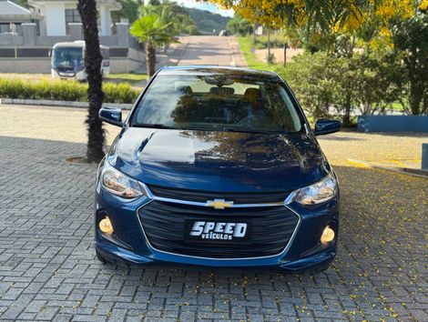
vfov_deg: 30.3
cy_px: 161
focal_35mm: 48
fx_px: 594
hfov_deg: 39.6
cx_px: 214
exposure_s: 1/1152
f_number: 1.78
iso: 64
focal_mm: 6.76
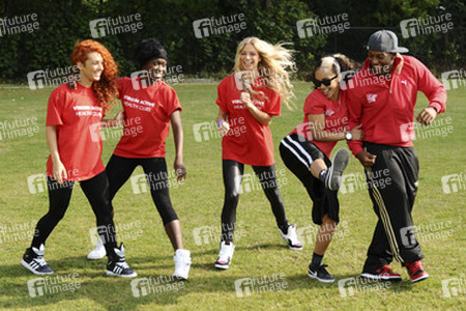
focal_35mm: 57
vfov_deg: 23.8
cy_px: 156
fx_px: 738
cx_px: 233
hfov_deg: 35.1
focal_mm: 38
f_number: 4
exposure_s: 1/250
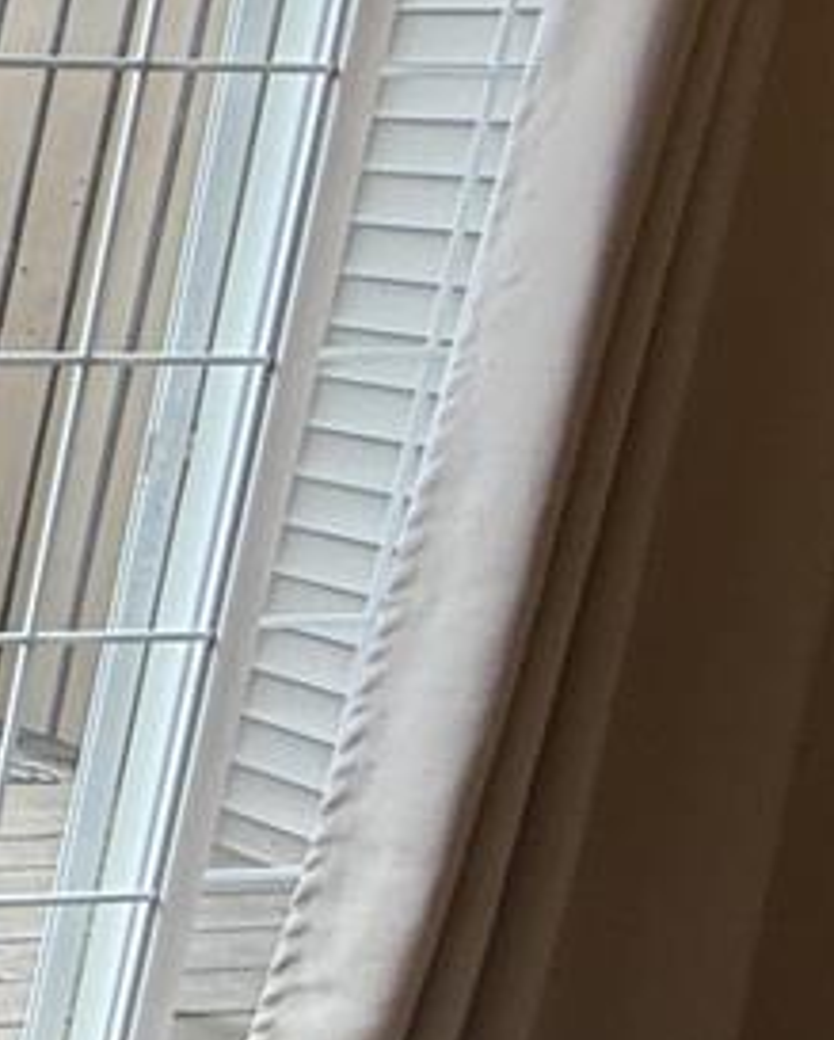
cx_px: -1588
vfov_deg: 29.5
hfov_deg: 12.0
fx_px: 1971
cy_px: 419
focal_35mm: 64
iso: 80
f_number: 2.2
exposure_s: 1/120
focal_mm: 2.22
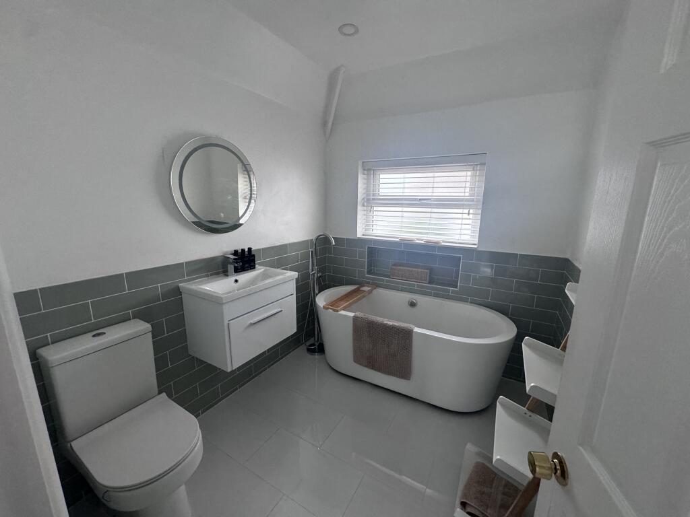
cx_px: 345
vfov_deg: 85.7
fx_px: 279
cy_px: 258
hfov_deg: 102.1
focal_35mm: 14
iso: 250
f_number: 2.2
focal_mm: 2.22
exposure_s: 1/99
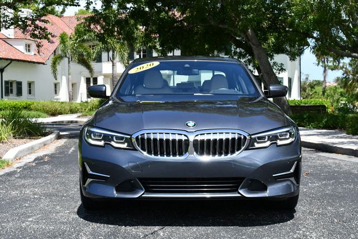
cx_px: 179
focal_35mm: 62
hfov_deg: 32.4
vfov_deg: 22.0
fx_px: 617
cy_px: 120
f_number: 8
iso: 140
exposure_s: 1/250
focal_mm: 31
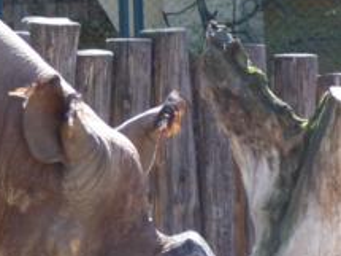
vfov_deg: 2.5
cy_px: 157
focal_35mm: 587
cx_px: -276
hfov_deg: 3.4
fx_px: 5779
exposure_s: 1/100
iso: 80
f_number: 3.7
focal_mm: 28.4
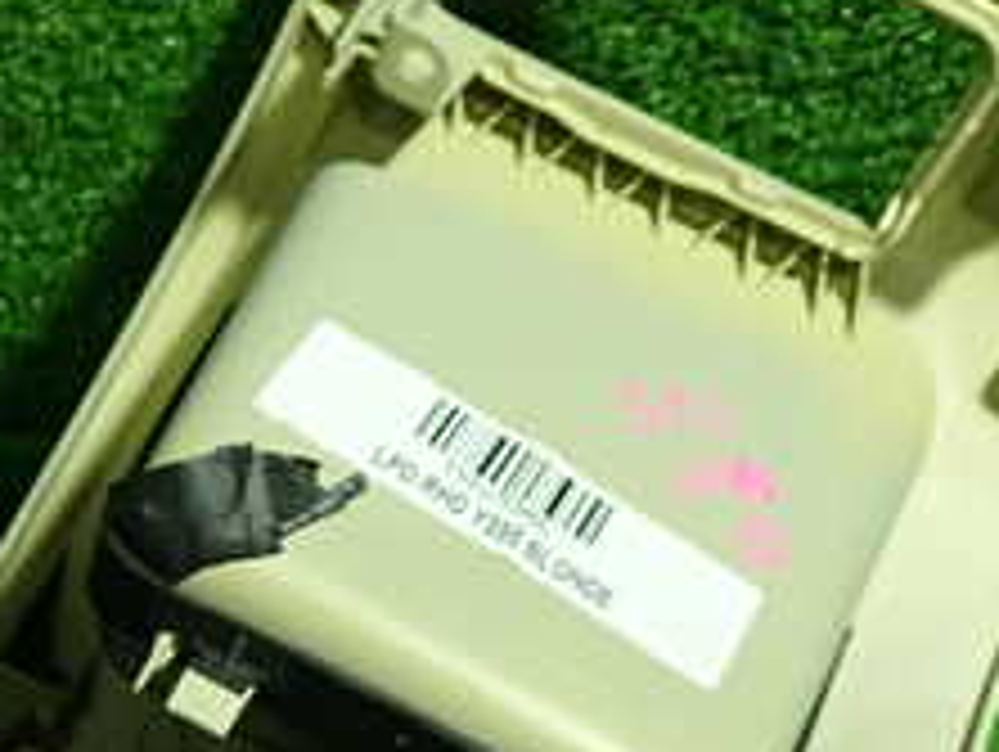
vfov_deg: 18.1
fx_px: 2340
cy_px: 554
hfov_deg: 24.1
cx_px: 414
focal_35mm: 81
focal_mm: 5.4
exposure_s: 1/30
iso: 200
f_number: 2.3
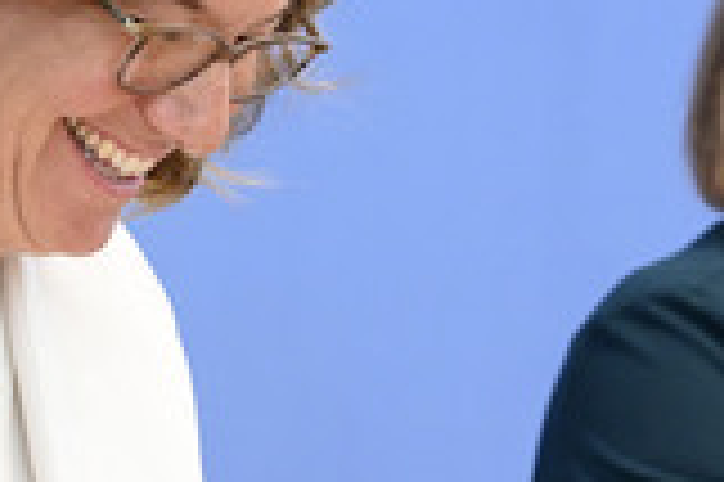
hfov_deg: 7.4
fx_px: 5625
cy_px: 158
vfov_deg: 4.9
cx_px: 344
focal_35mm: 280
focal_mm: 100
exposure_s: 1/400
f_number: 7.1
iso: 4000
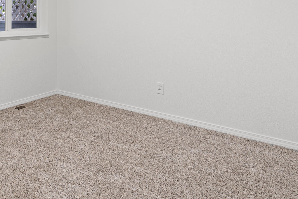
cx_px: 57
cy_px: 19
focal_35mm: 33
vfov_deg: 37.3
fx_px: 273
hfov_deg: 53.2
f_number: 6.3
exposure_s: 1.3
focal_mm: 10
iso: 100
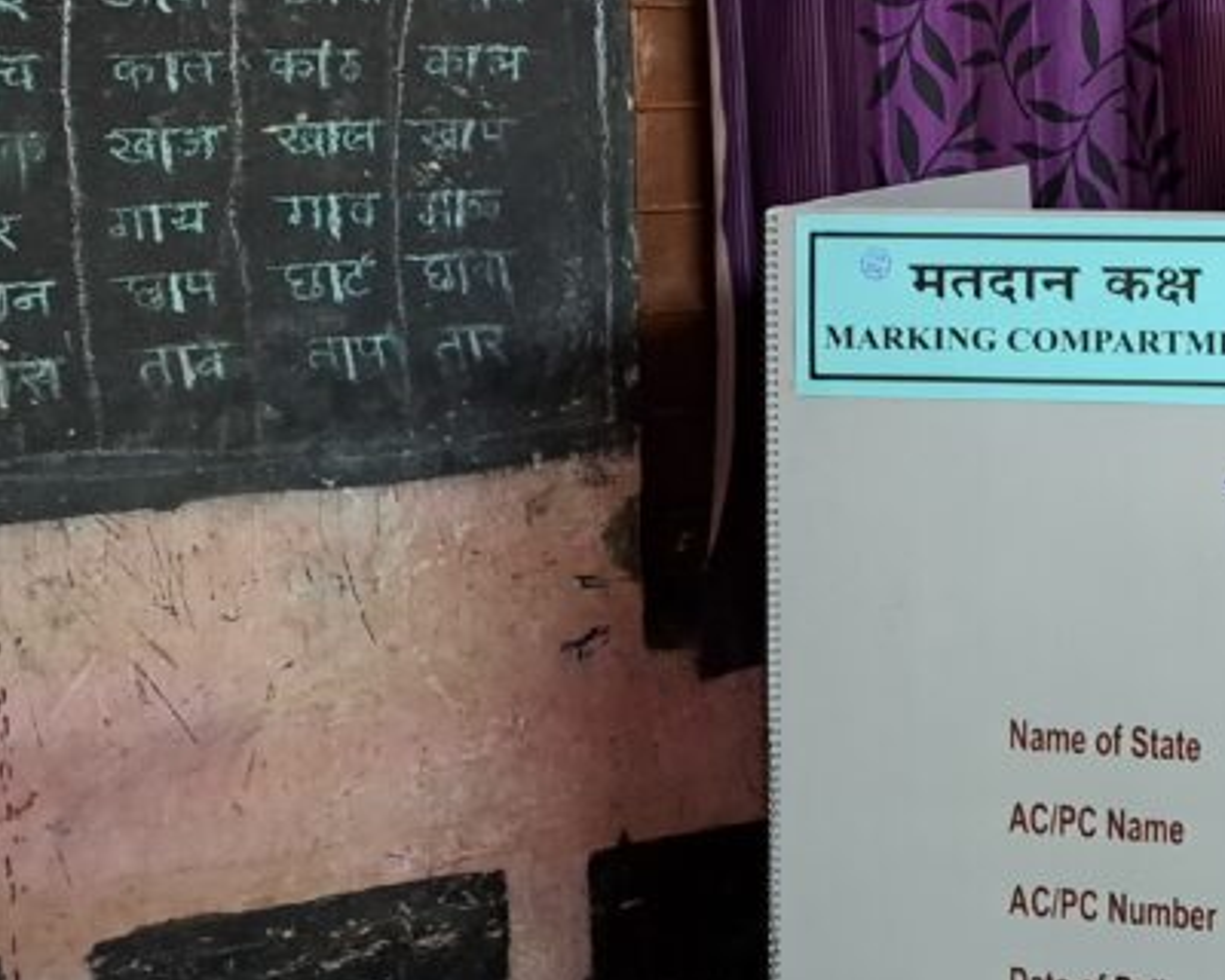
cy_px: 159
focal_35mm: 60
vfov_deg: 24.9
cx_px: 1246
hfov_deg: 29.2
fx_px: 2175
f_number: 1.8
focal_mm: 5.23
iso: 500
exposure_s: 1/20
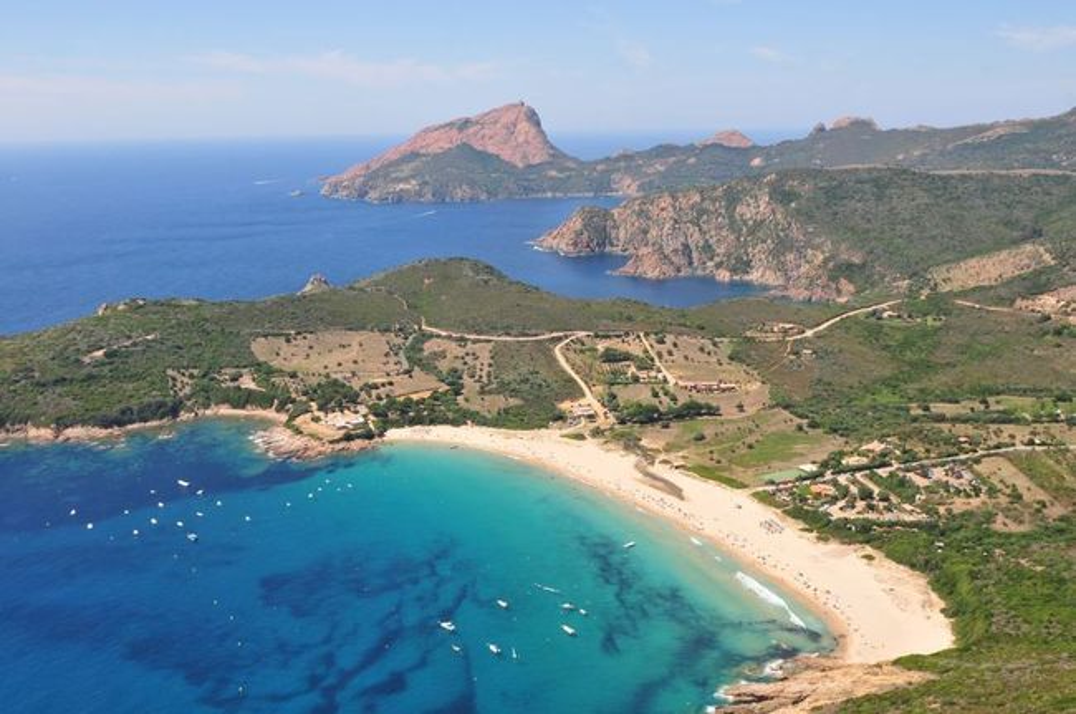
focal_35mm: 36
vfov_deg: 36.7
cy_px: 357
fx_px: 1074
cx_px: 538
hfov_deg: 53.2
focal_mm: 24
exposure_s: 1/320
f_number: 9
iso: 200
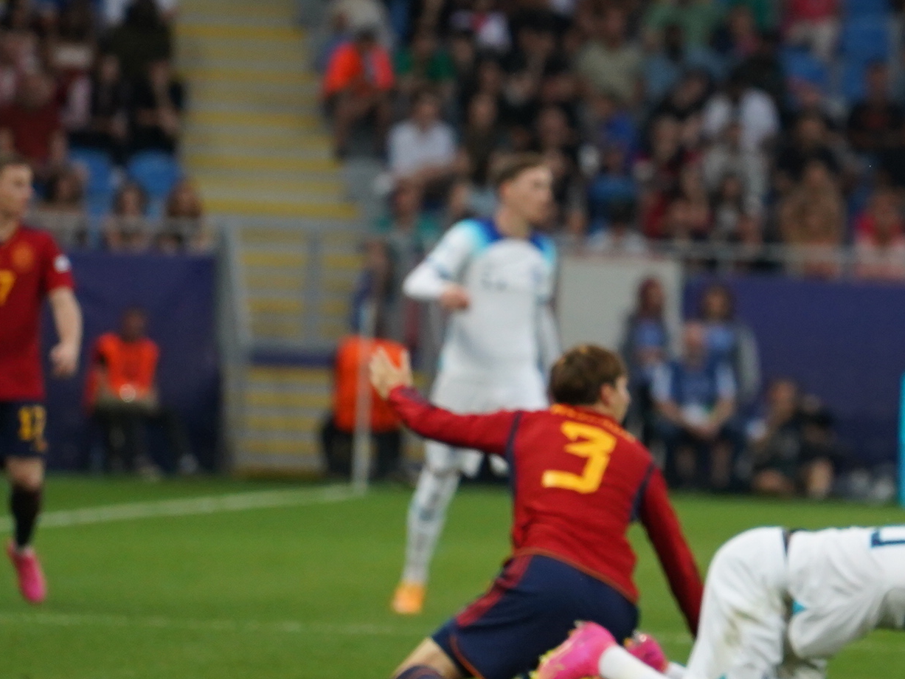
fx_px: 16129
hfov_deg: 3.2
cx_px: 953
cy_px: 179
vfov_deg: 2.4
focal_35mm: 617
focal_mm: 200
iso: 2000
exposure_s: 1/1000
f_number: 4
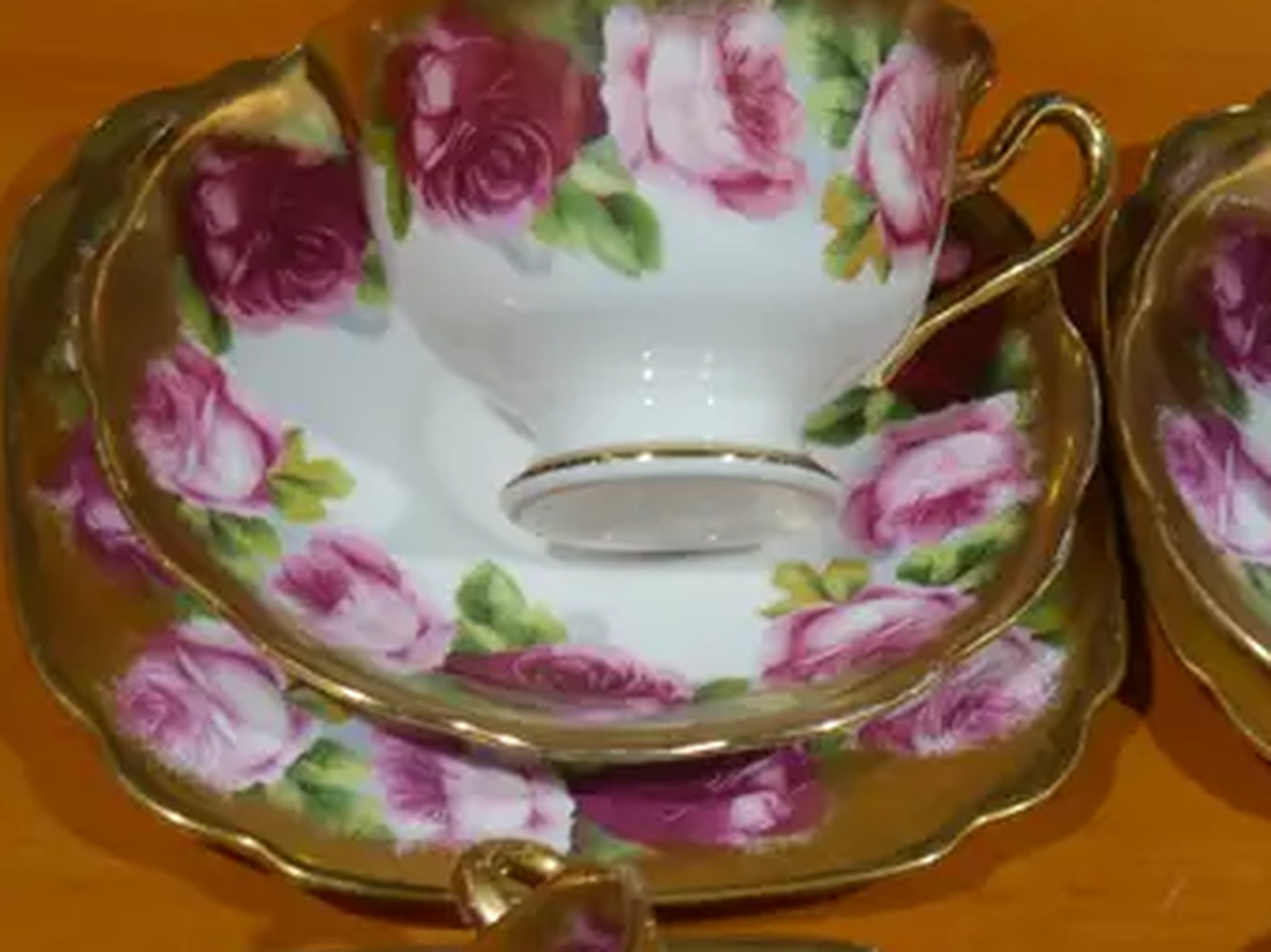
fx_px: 4441
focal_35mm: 121
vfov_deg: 12.1
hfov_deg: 15.7
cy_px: 1006
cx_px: 1526
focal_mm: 20
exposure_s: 1/80
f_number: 4.4
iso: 200
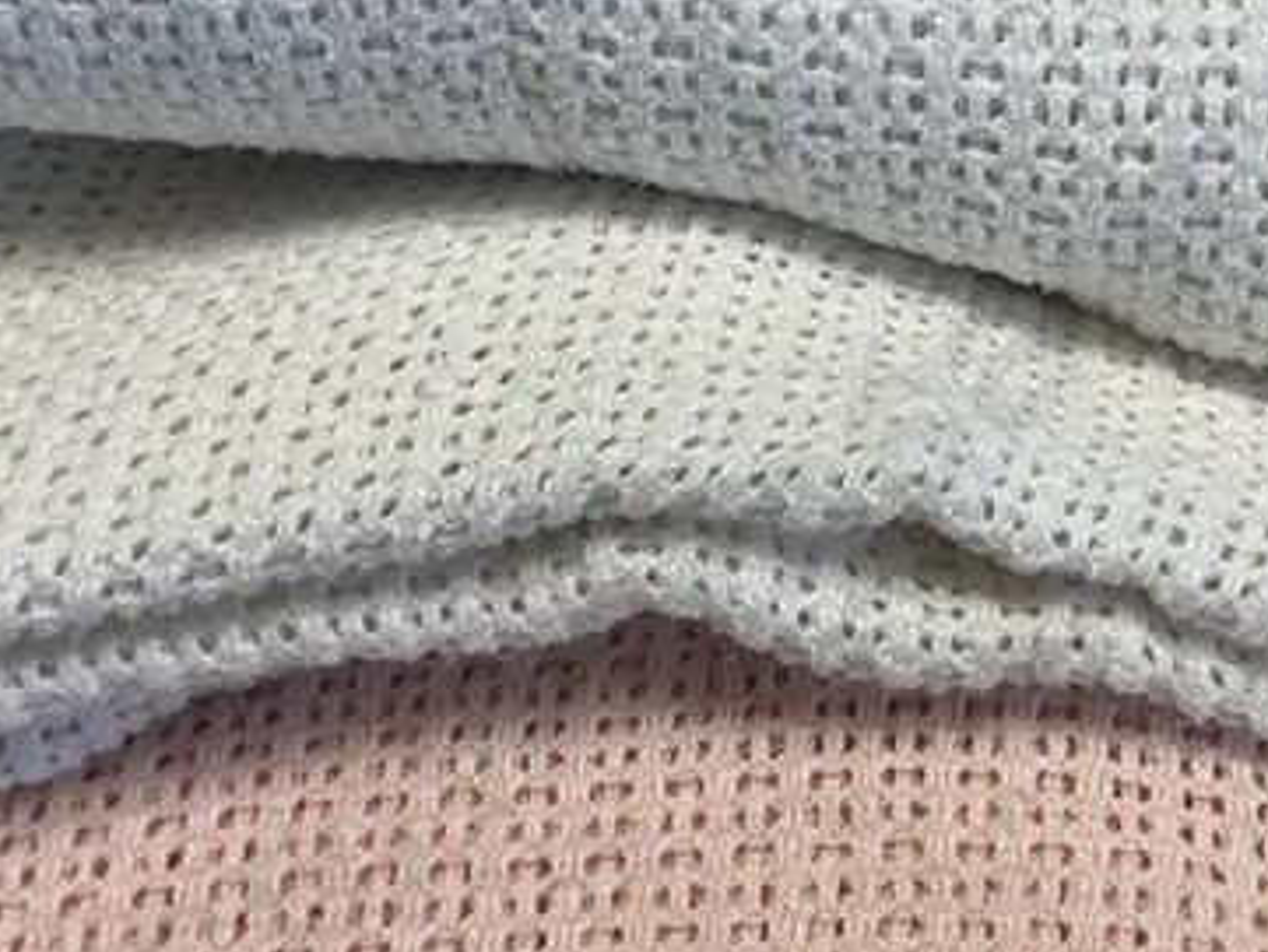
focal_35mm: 68
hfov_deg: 28.3
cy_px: 464
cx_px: 868
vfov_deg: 21.6
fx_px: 2492
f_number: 1.78
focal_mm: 6.86
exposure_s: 1/101
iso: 50
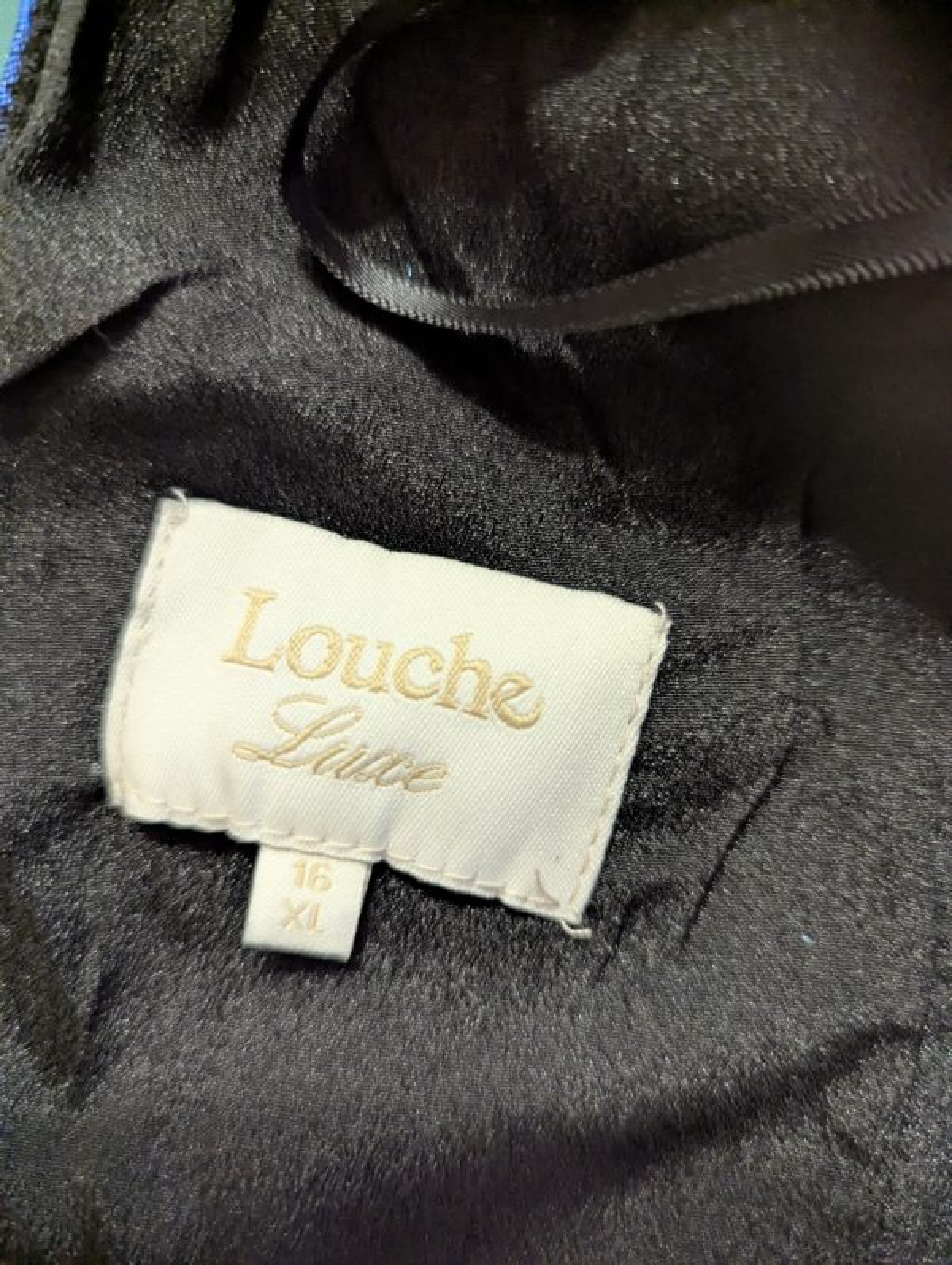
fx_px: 878
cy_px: 632
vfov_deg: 71.5
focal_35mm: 24
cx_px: 476
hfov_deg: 56.9
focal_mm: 6.81
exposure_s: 1/100
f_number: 1.85
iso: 1873
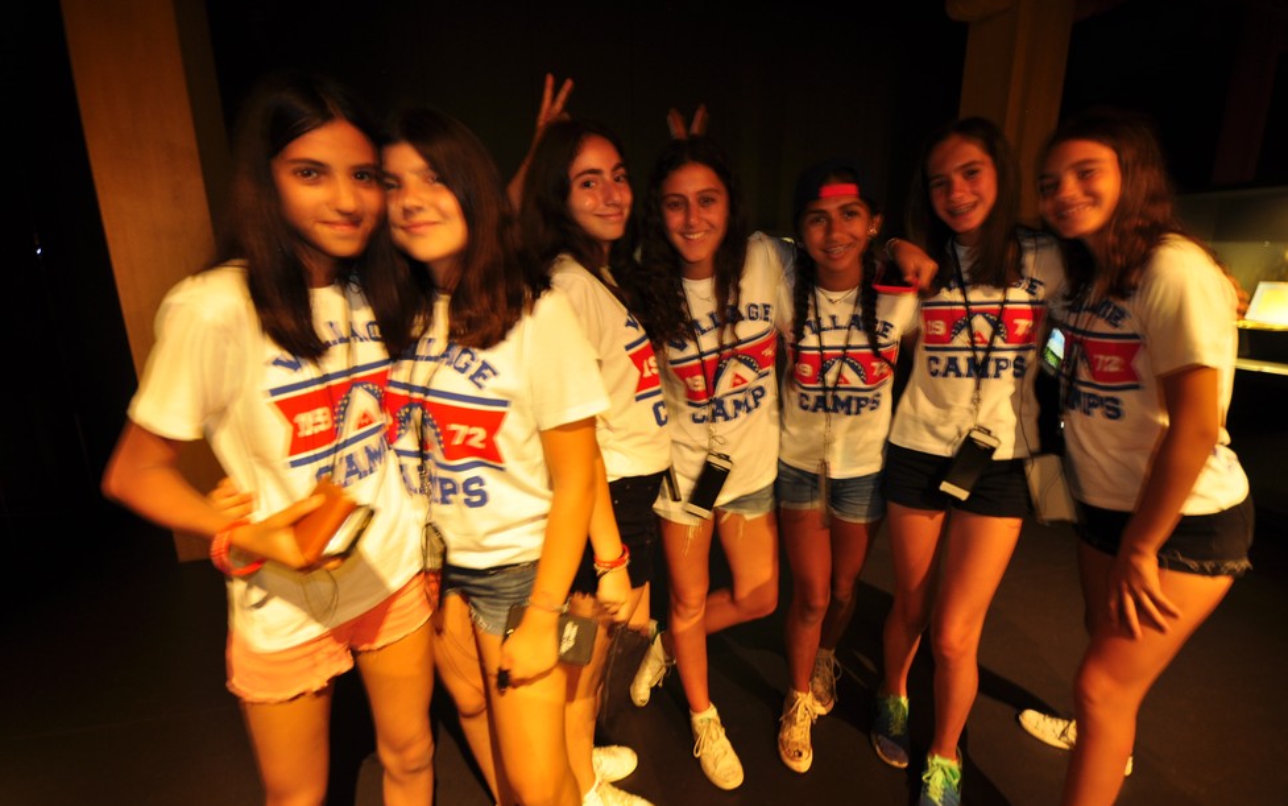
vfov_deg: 71.3
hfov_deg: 97.8
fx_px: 562
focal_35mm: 16
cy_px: 408
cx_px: 667
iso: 200
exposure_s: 1/1.6
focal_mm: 10
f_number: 4
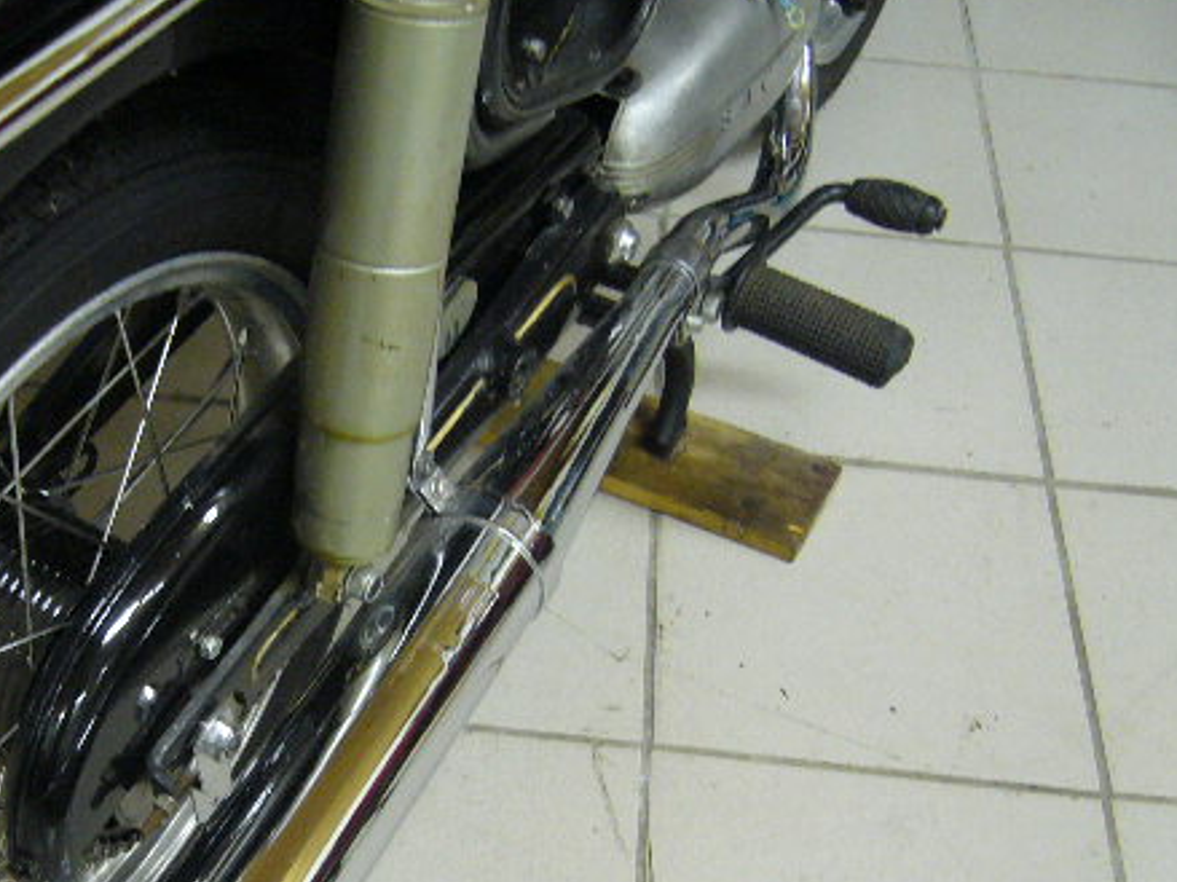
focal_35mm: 51
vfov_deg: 28.4
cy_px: 582
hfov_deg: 36.9
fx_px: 1734
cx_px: 351
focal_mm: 5.8
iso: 200
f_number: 2.8
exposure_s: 1/8
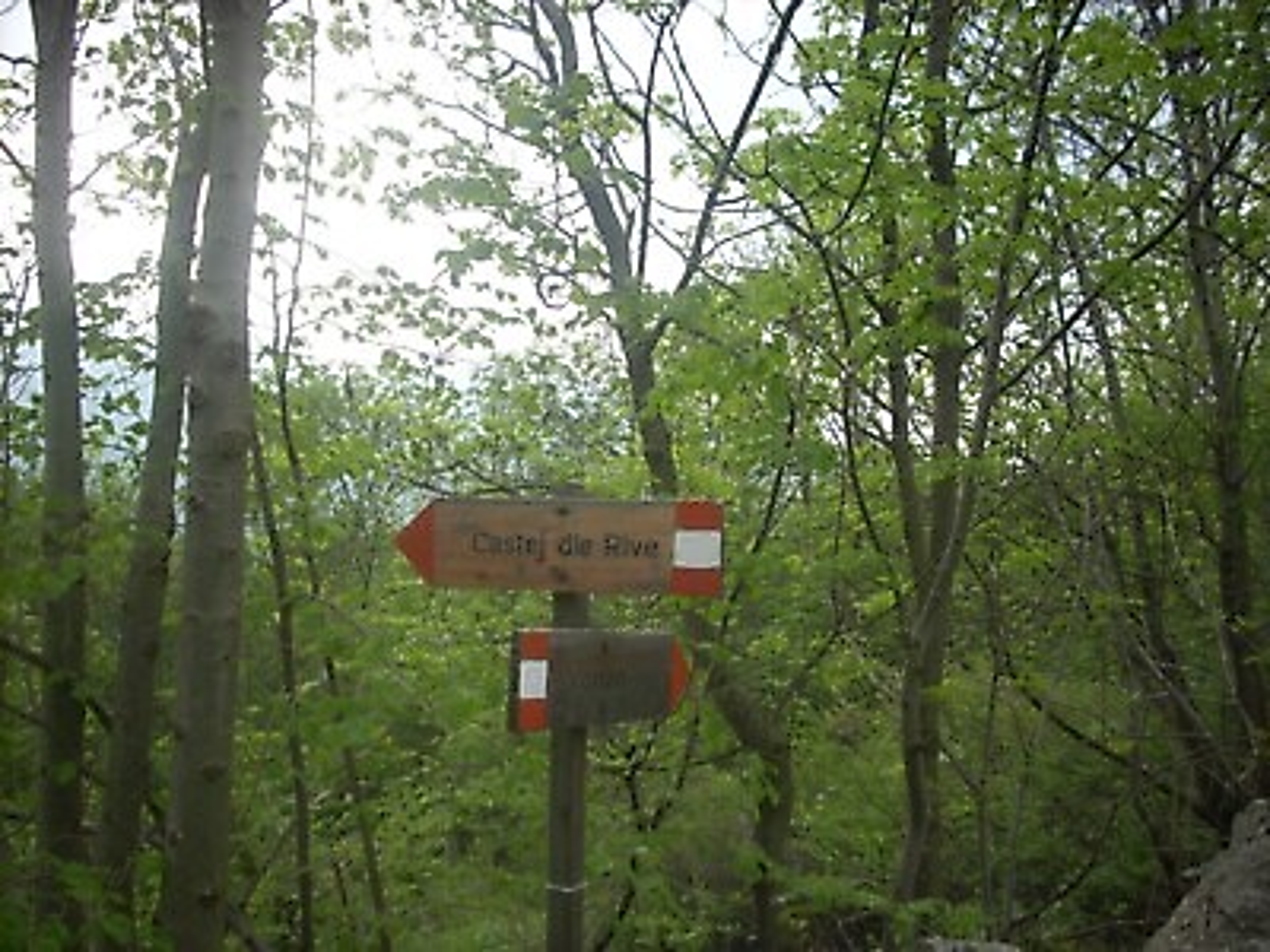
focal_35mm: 37
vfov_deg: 38.7
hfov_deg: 50.1
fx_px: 1357
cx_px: 635
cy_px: 476
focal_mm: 6.2
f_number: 2.8
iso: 64
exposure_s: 1/177
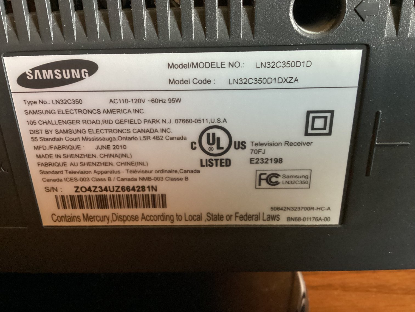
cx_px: 208
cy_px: 156
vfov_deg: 45.4
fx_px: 372
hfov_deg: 58.3
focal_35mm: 31
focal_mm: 3.3
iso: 640
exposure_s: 1/25
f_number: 2.4
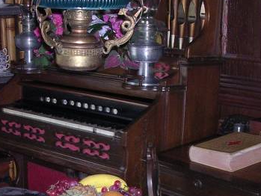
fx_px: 656
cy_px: 180
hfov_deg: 22.4
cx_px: 87
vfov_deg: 16.7
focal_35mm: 87
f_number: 2.8
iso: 324
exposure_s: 1/60.1
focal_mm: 5.8
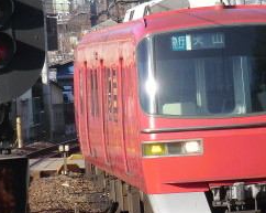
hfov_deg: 5.2
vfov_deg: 4.1
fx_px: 2949
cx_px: 214
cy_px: 121
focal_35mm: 375
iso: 64
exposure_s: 1/250
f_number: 4.6
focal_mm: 25.9
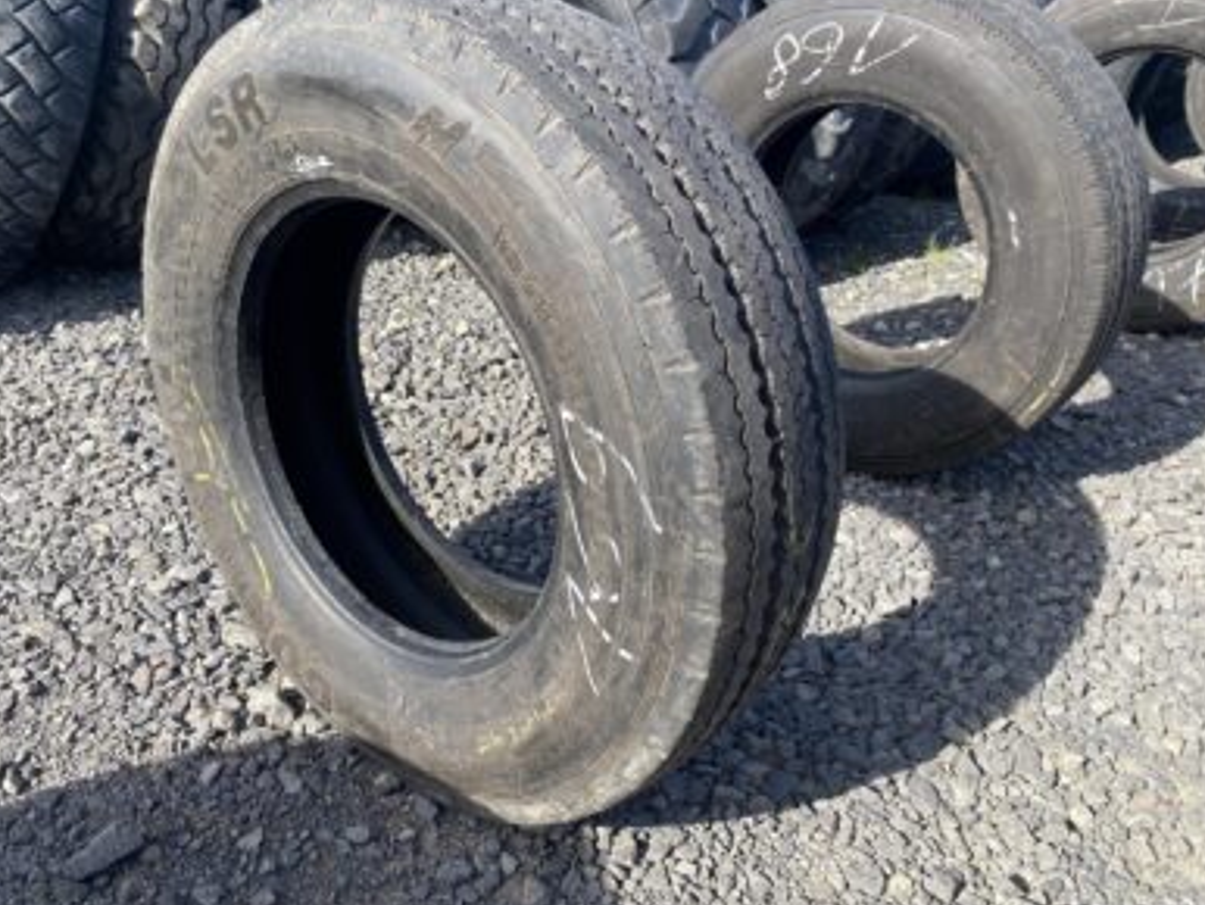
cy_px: 426
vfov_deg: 48.3
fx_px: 1010
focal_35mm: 29
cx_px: 556
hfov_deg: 61.5
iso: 32
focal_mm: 4.25
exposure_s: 1/799
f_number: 1.8
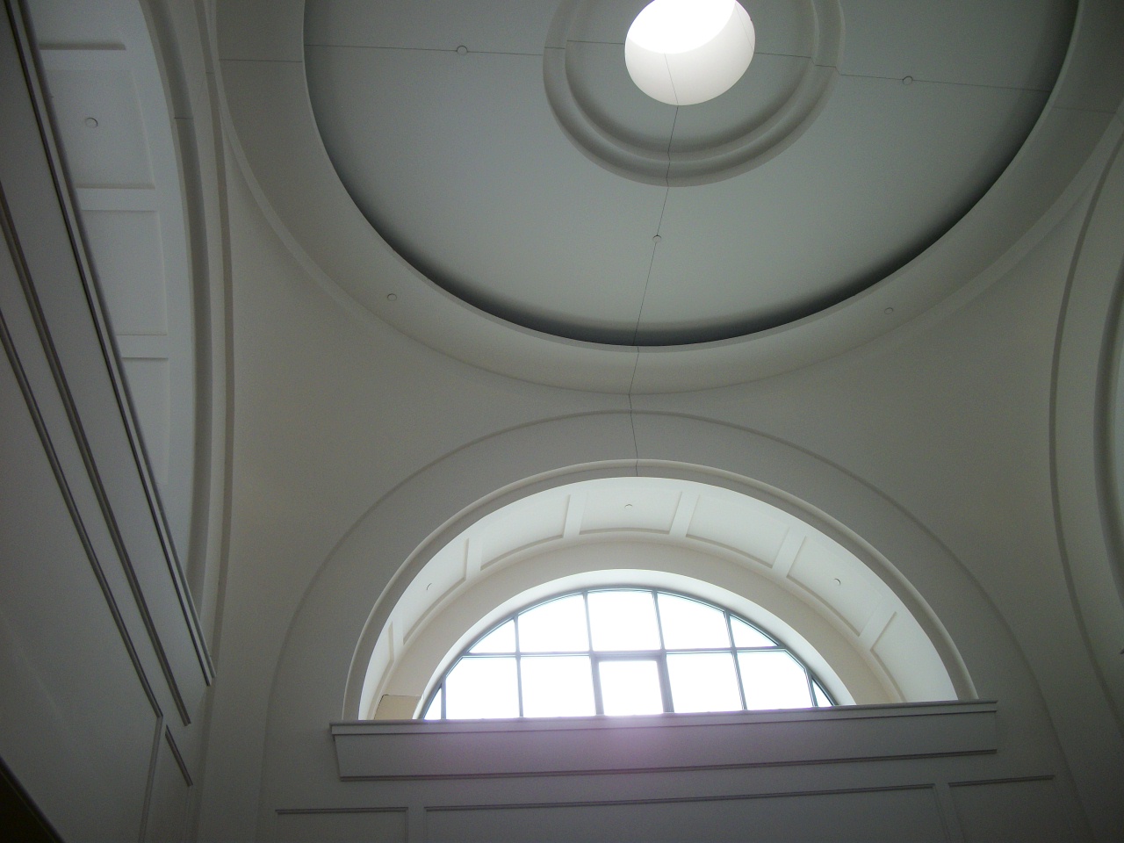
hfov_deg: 56.8
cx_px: 562
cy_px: 422
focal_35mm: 32
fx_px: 1039
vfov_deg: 44.2
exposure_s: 1/80
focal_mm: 5.7
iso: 80
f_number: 8.8
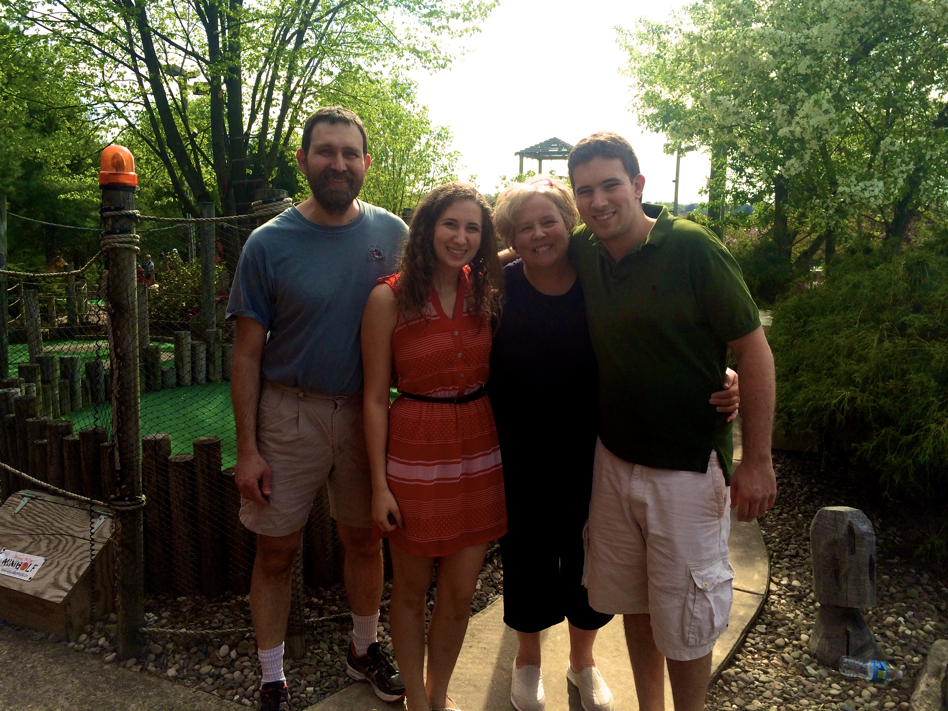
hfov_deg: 60.0
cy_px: 356
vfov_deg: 46.8
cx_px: 474
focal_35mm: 30
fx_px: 822
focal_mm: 4.12
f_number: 2.2
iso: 40
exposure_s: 1/1368
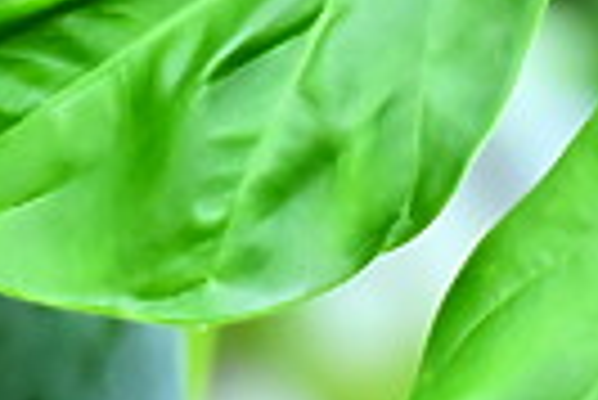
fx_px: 30980
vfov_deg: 0.7
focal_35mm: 1863
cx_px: 99
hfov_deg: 1.1
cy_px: 948
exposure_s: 1/2500
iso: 2500
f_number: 6
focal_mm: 230
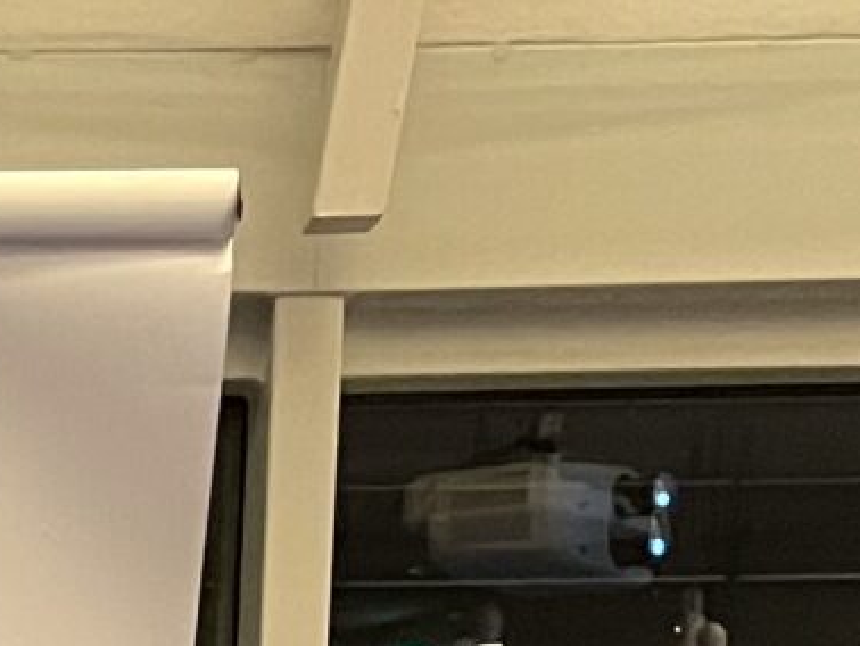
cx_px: -799
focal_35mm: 176
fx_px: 4375
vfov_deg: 7.2
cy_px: 2179
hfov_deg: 10.4
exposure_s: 1/50
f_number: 1.6
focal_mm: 5.1
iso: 500
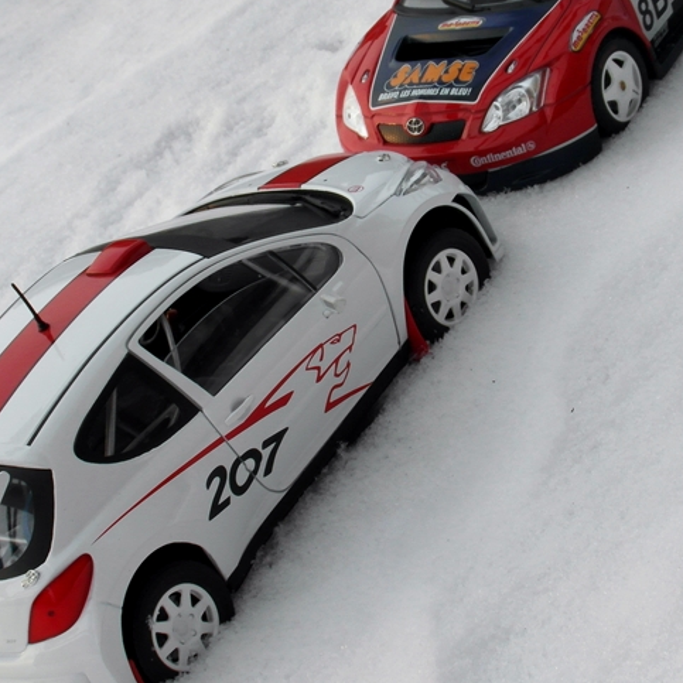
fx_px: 2165
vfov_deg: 17.9
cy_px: 252
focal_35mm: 97
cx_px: 385
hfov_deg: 17.9
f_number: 5.4
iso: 80
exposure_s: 1/60
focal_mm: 8.7
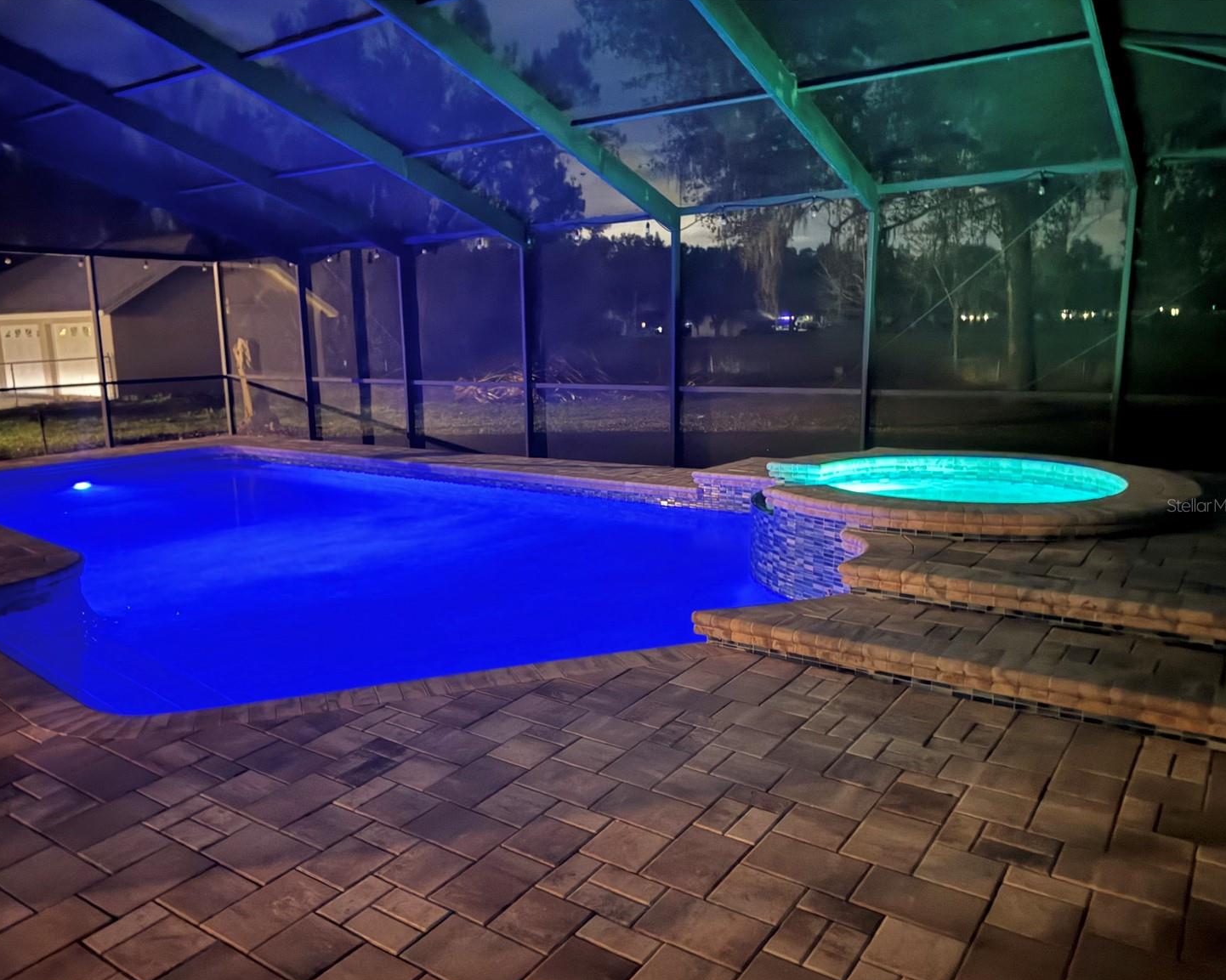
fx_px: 943
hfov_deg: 66.0
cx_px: 567
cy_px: 505
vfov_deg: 54.9
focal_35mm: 26
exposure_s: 1/2
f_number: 1.78
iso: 4000
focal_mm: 6.76
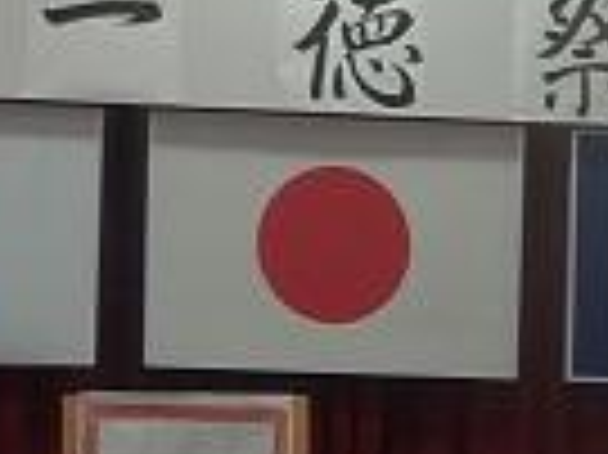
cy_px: 310
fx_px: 6124
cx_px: 421
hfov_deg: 5.7
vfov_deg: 4.3
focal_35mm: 349
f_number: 4.5
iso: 640
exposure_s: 1/30
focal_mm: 19.4
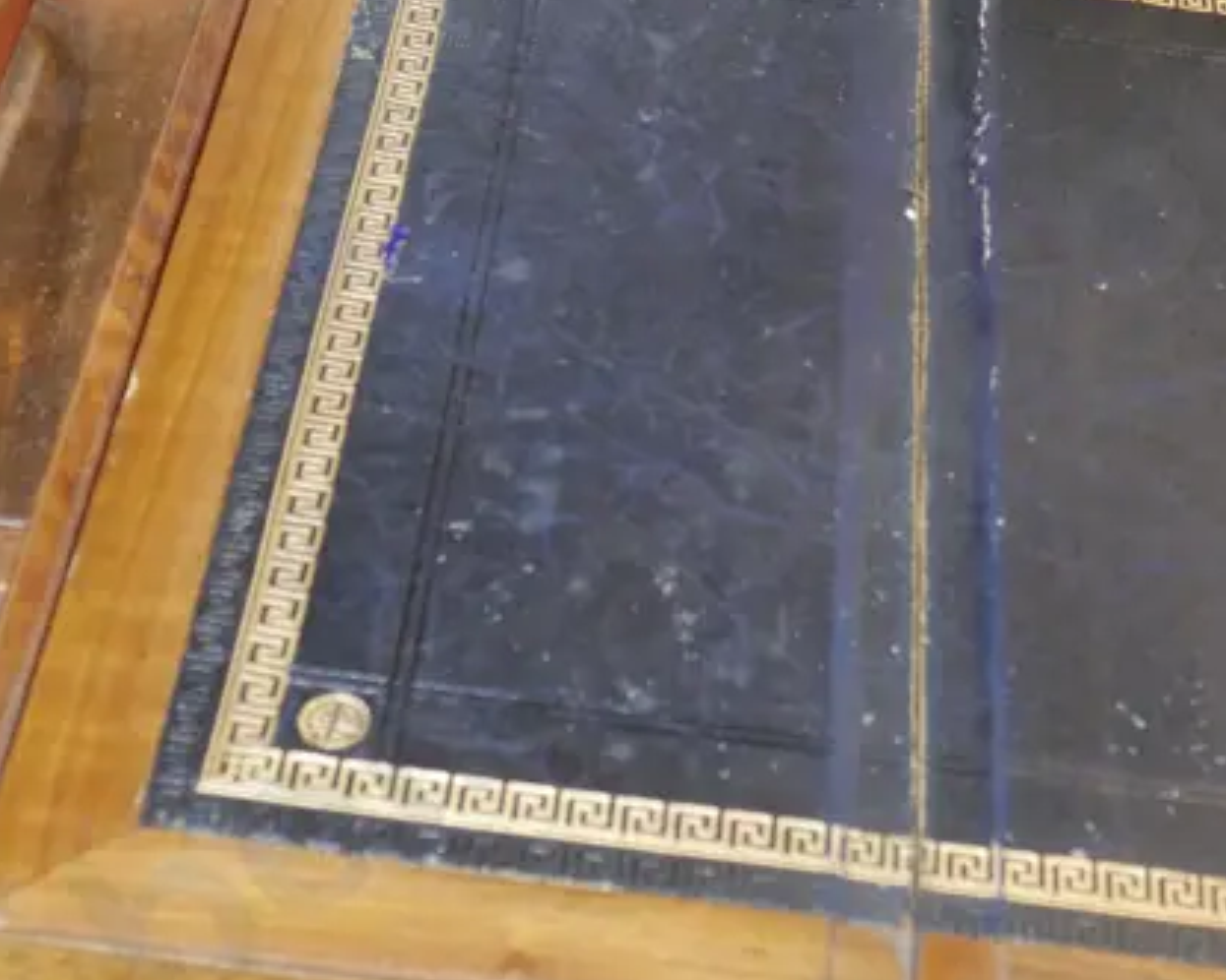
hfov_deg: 23.2
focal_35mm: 82
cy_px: 486
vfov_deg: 18.7
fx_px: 2975
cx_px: 777
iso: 640
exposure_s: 1/60
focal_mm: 17
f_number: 4
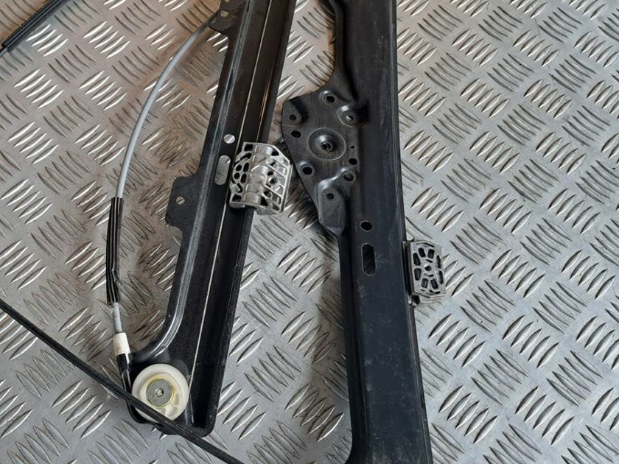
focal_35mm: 40
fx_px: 715
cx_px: 189
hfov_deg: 45.8
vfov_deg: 35.9
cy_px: 204
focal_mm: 5.23
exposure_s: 1/50
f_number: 1.8
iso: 80
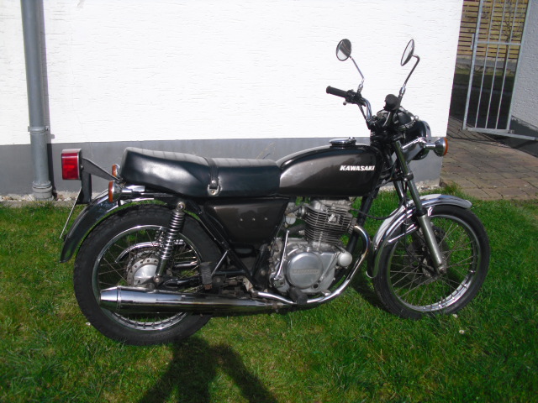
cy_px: 202
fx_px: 560
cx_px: 269
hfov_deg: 51.4
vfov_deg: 39.7
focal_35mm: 36
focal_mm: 6.3
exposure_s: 1/200
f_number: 7.8
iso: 64
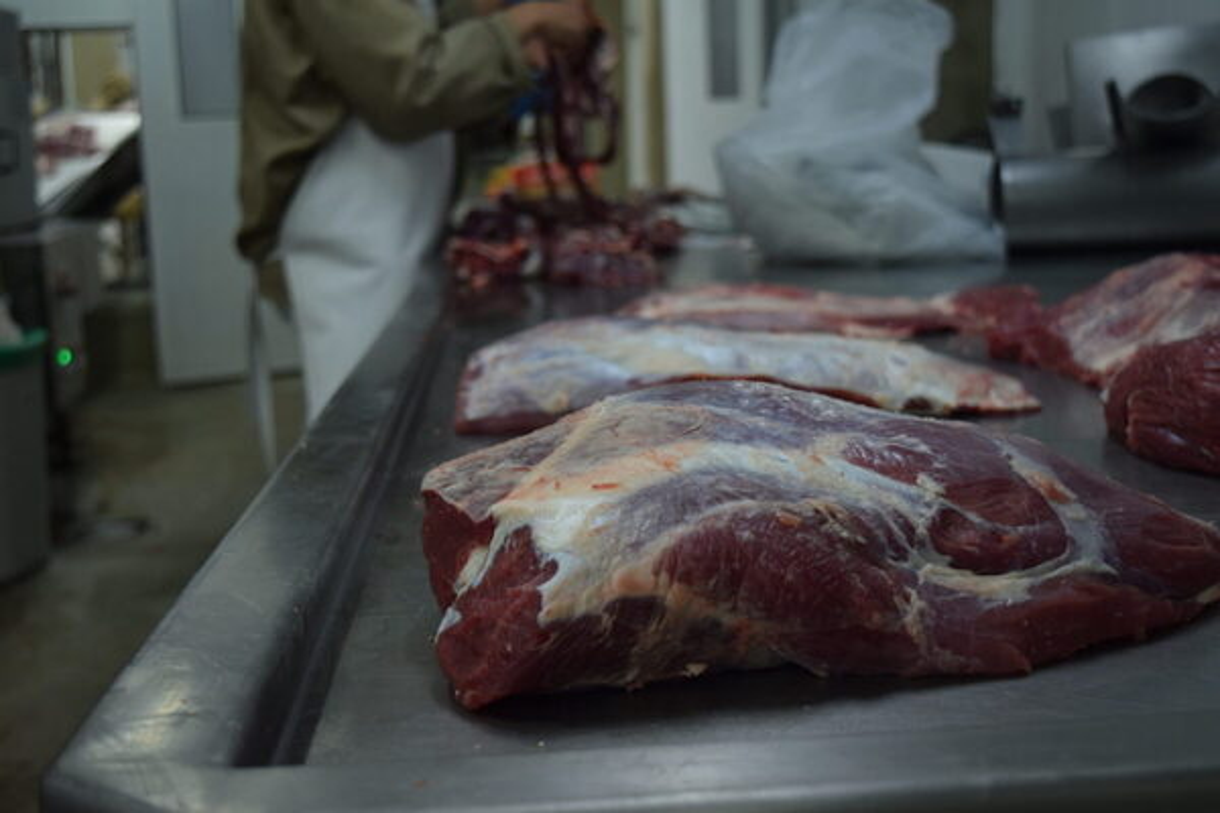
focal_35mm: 48
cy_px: 406
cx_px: 610
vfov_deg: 28.1
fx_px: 1627
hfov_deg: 41.1
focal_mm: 32
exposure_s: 1/60
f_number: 4.5
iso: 720
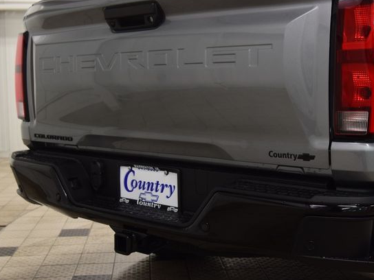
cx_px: 215
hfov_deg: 36.4
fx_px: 568
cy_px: 139
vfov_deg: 27.7
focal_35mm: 53
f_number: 6.3
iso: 500
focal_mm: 31
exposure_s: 1/15
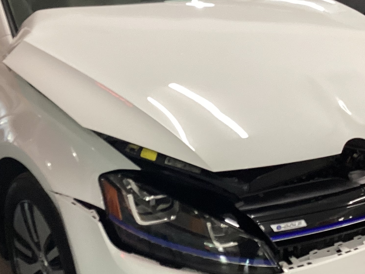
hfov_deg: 28.6
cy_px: 130
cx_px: 176
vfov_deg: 21.6
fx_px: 717
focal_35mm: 68
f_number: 2.4
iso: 125
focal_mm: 3.3
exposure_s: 1/50
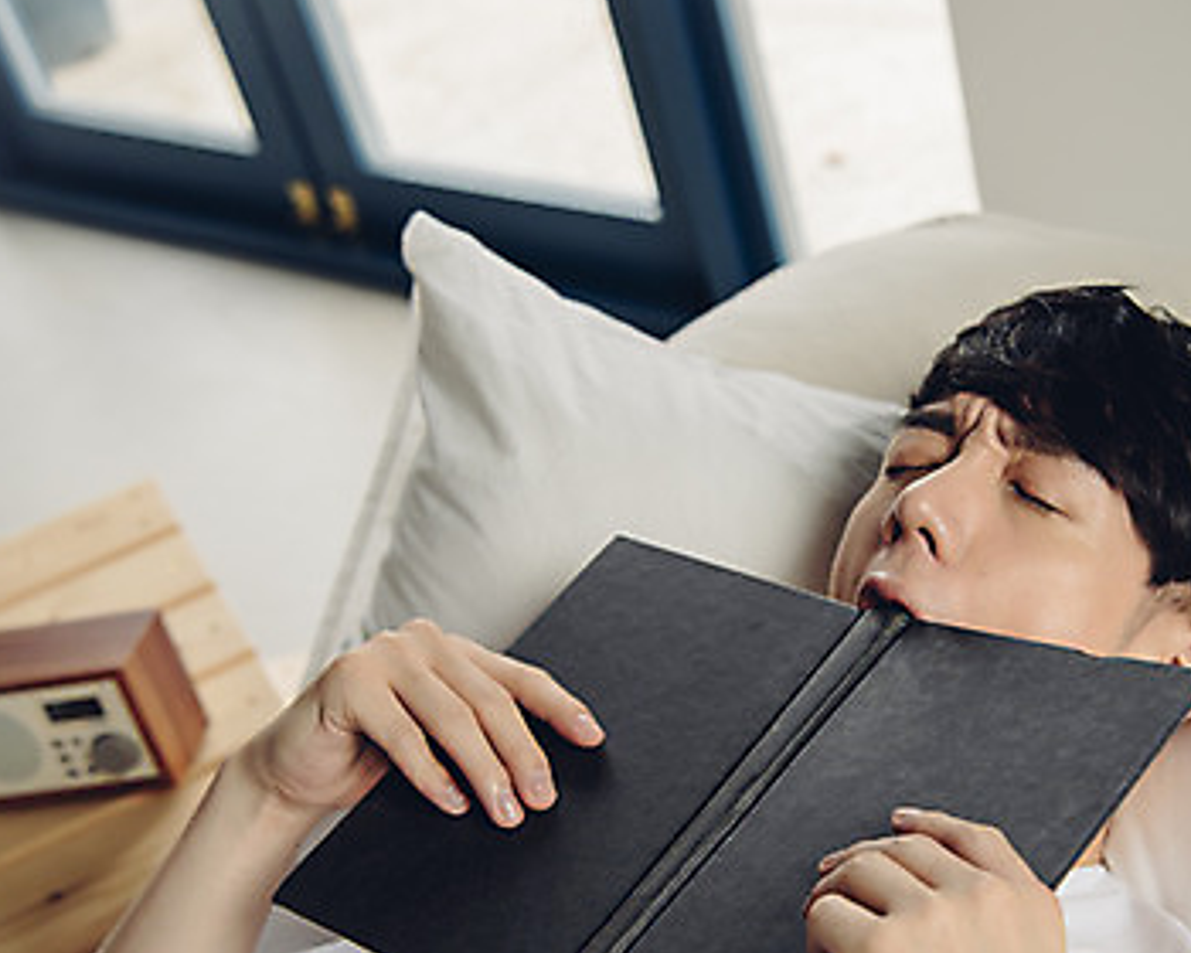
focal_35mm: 61
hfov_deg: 30.6
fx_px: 2150
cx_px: 835
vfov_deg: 24.9
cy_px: 626
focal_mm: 38
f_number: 3.5
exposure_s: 1/640
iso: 400
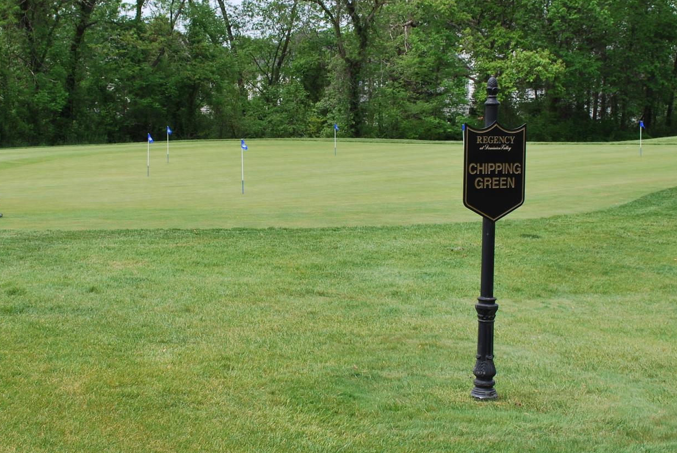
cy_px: 174
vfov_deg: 22.6
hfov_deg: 33.4
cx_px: 310
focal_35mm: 60
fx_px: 1129
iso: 100
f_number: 7.1
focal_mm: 24
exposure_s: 1/200
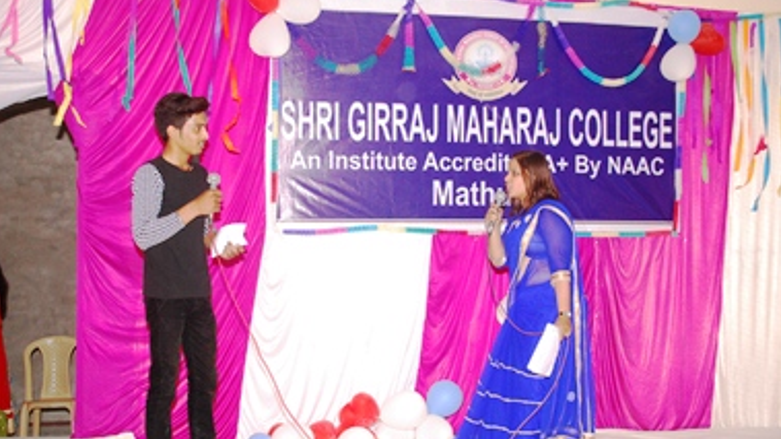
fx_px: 932
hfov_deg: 45.5
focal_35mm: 45
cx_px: 384
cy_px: 252
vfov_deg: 26.5
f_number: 5.6
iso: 800
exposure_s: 1/125
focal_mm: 28
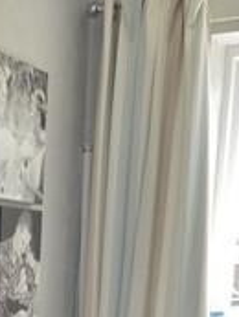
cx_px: -85
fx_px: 863
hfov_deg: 15.0
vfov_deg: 17.7
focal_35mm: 94
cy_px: 531
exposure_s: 1/60
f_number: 5.6
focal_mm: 11
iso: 400
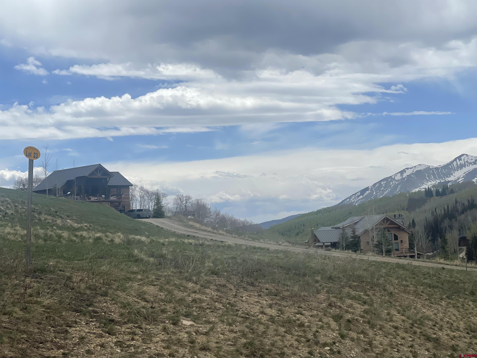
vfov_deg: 22.9
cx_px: 238
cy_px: 179
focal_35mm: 64
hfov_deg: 30.3
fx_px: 882
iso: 20
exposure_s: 1/2481
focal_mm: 7.5
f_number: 2.2
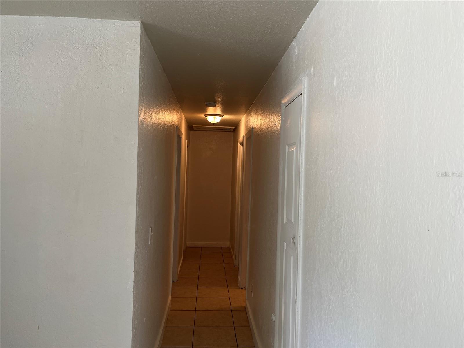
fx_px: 349
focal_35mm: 26
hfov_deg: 67.3
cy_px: 174
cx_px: 232
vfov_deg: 53.1
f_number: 1.6
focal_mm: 5.1
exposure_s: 1/60
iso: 64
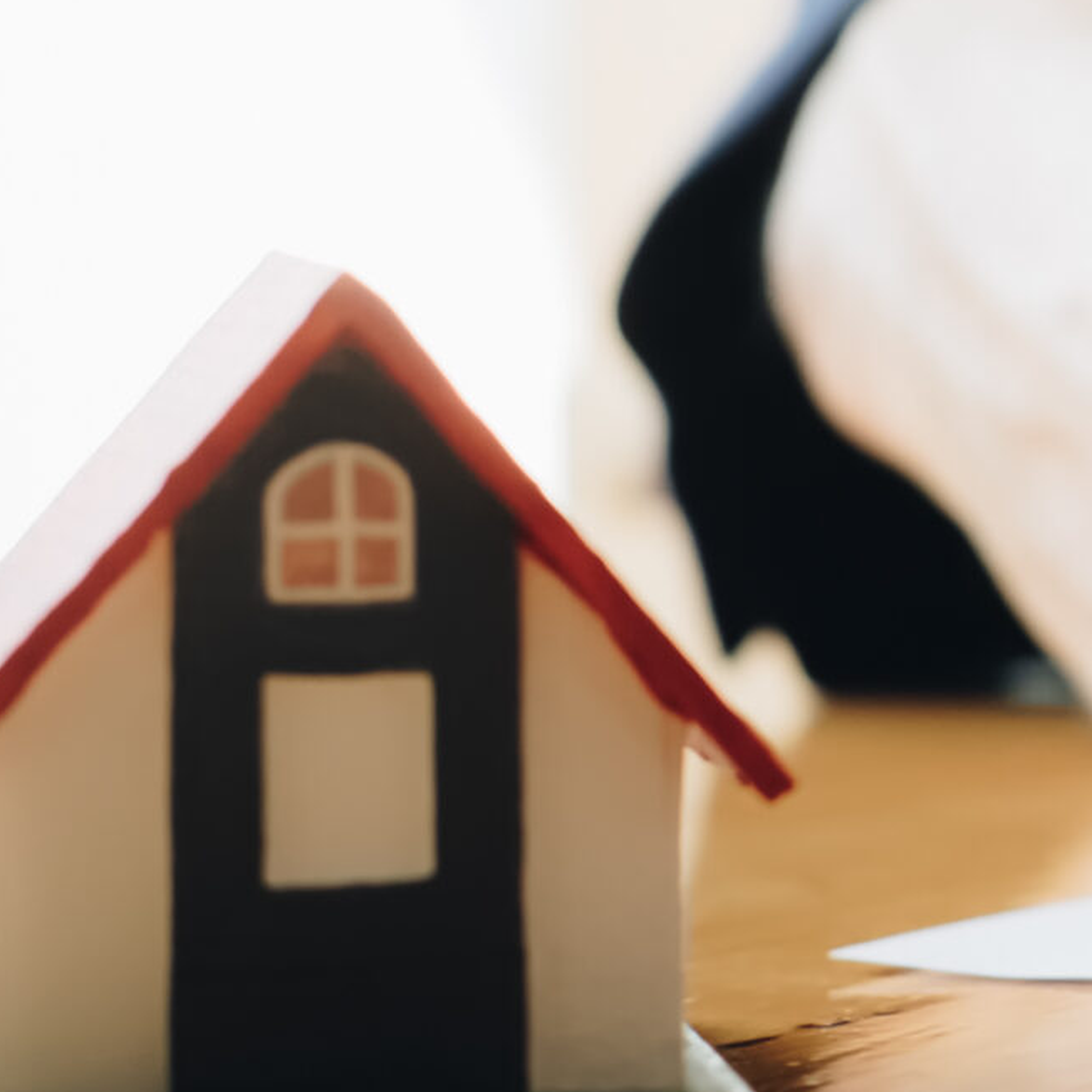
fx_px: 6317
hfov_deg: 9.5
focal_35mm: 177
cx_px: 1763
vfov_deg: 9.8
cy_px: 187
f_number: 4
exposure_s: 1/500
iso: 1250
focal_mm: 35
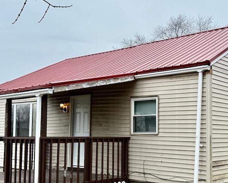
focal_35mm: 51
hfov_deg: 36.0
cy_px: 114
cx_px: 164
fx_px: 344
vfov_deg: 29.6
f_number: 1.78
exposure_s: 1/1060
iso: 80
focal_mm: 6.76
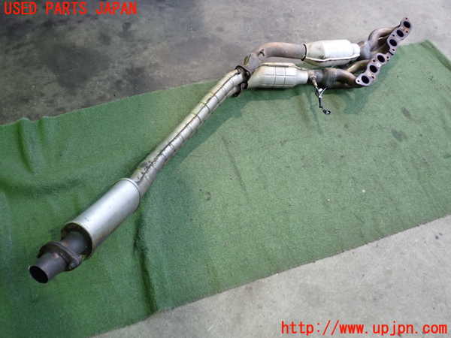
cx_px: 226
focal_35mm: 30
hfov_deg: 60.0
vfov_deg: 46.8
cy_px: 169
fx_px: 391
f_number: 2.3
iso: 500
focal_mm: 5.4
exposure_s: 1/40
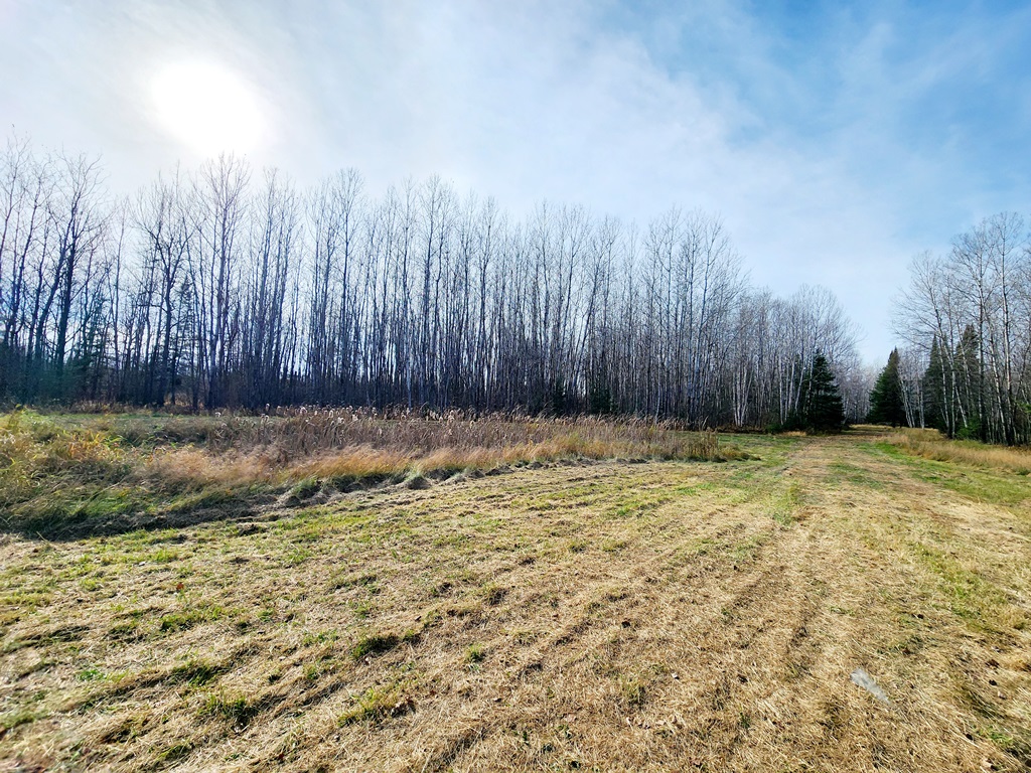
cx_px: 516
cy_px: 386
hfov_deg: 106.2
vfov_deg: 89.9
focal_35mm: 13
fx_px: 387
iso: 50
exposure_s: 1/5000
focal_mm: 2.2
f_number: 2.2
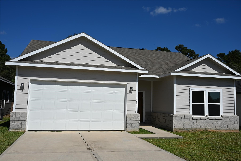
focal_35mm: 34
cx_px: 120
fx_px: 228
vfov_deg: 38.9
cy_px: 80
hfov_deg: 55.8
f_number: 11
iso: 100
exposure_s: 1/400
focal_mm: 34
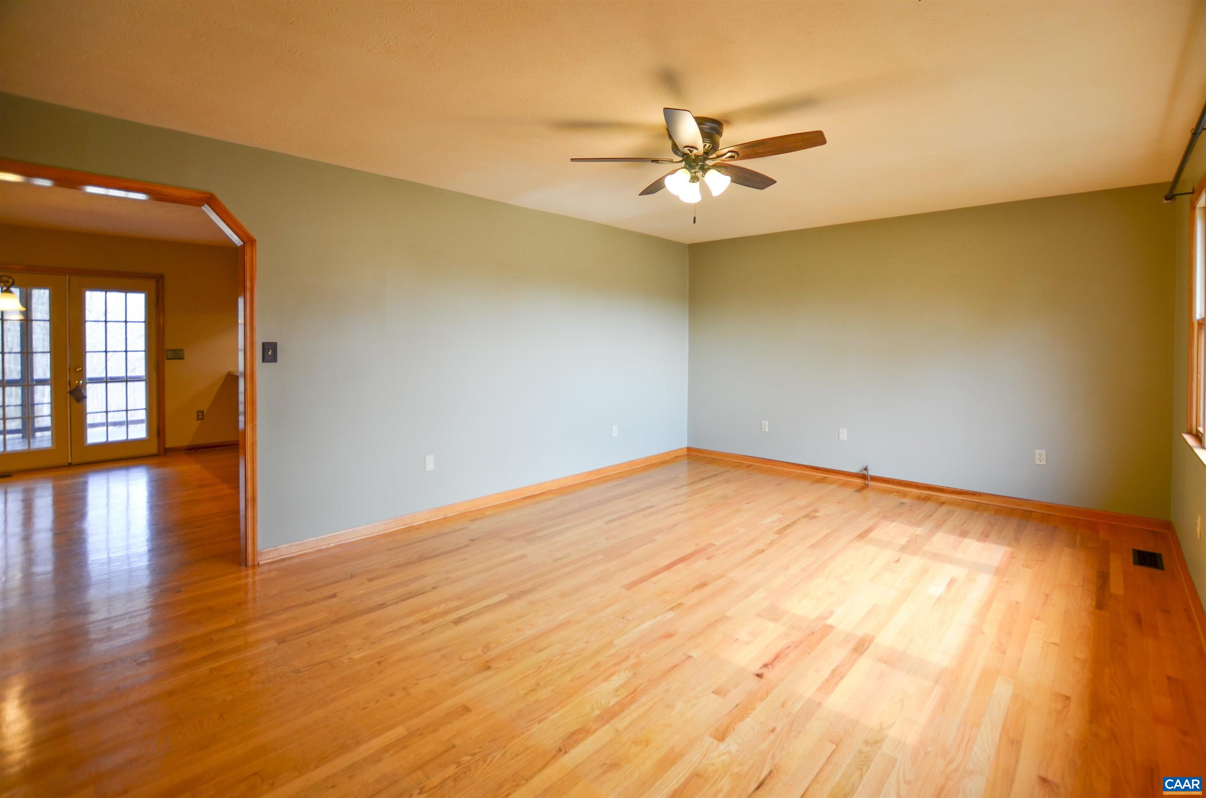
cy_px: 399
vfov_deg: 77.1
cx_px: 603
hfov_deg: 100.5
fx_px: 501
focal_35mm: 15
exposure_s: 1/50
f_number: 3.5
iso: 100
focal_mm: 10
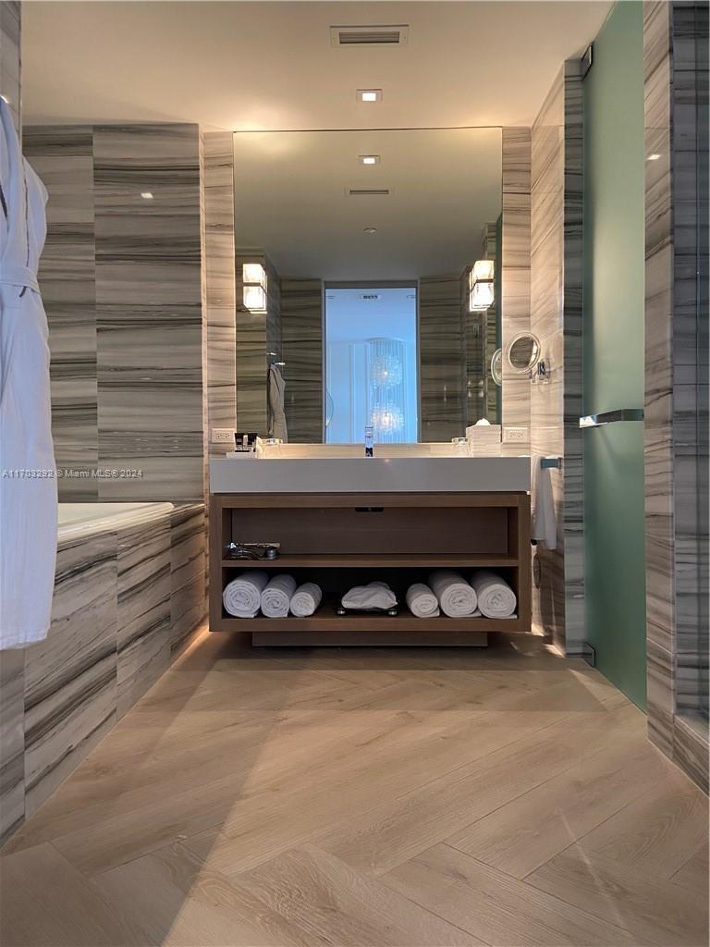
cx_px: 355
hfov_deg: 53.1
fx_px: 711
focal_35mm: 26
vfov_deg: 67.3
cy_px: 474
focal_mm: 4.25
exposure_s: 1/60
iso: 100
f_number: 1.8
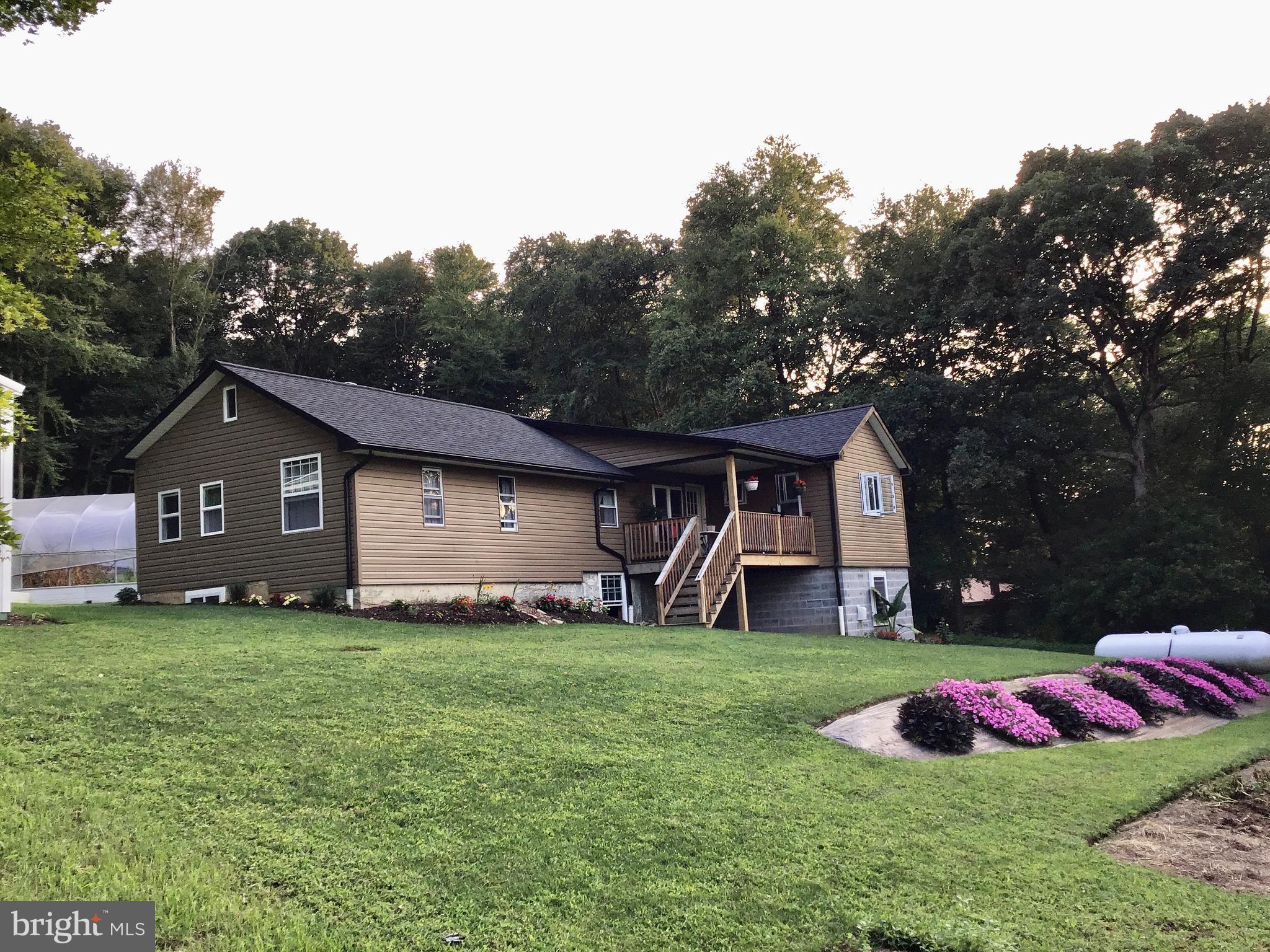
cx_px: 635
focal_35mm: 31
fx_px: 1137
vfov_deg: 45.4
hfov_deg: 58.4
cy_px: 476
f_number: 2.4
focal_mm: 3.3
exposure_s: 1/120
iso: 32
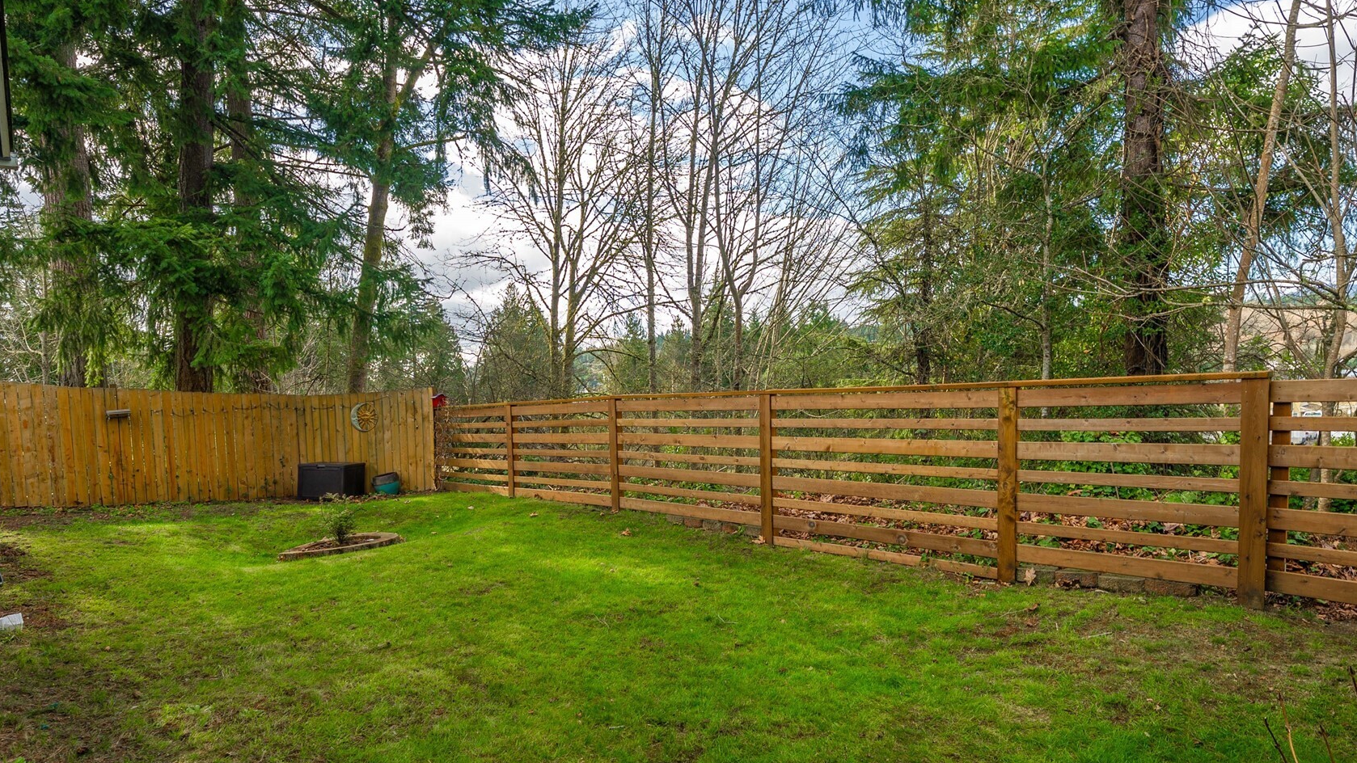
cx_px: 678
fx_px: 648
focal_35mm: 18
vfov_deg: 61.0
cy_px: 386
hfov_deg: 92.7
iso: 80
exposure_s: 1/50
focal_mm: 17
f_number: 7.1
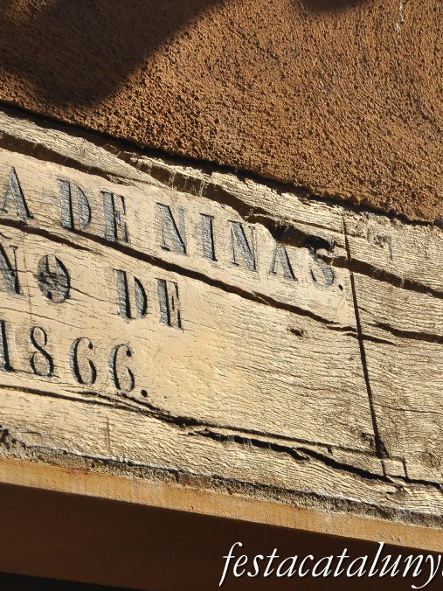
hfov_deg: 8.3
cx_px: 22
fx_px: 3054
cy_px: 295
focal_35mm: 179
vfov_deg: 11.0
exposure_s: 1/1000
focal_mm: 82
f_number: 8
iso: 500
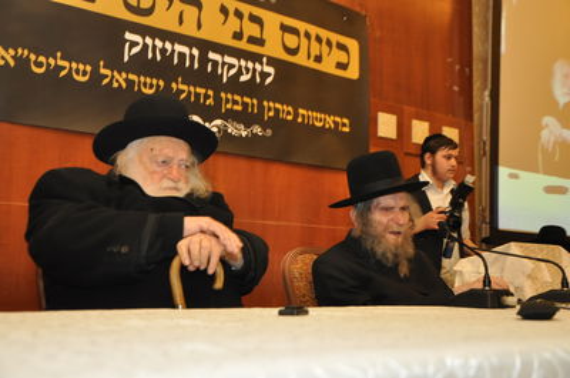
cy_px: 189
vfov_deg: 29.7
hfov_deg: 43.7
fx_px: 711
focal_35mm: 45
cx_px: 285
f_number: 5
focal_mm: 30
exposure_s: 1/40
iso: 1000
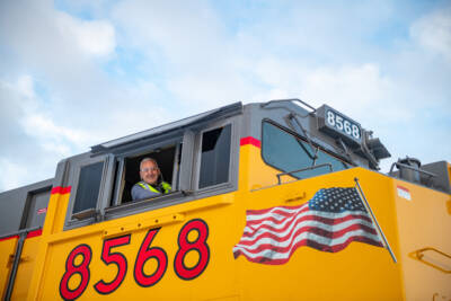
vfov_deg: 27.0
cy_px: 150
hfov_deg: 39.6
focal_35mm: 50
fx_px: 627
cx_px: 226
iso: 125
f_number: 3.2
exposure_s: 1/200
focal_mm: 50
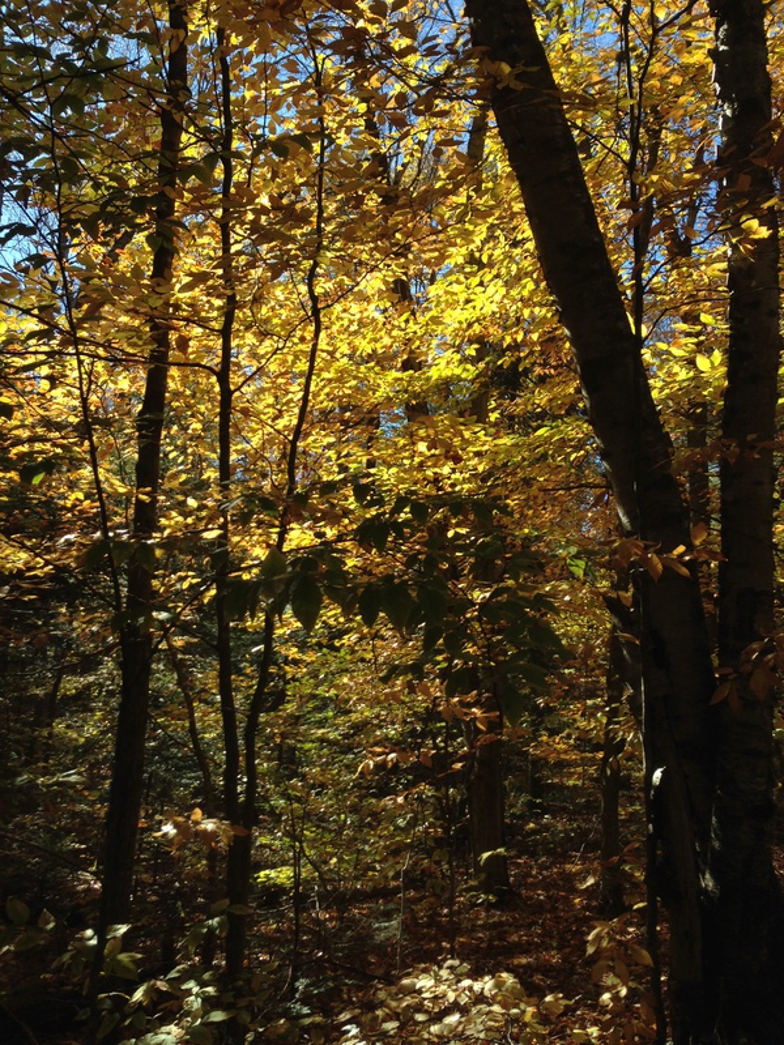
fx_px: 997
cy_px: 522
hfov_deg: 42.9
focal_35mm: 33
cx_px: 392
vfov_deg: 55.4
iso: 50
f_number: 2.4
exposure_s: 1/547
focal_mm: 4.12
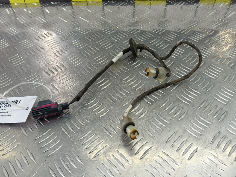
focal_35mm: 23
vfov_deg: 58.9
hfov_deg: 73.9
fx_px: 157
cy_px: 88
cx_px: 118
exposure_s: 1/50
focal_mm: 4.11
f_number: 1.6
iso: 103
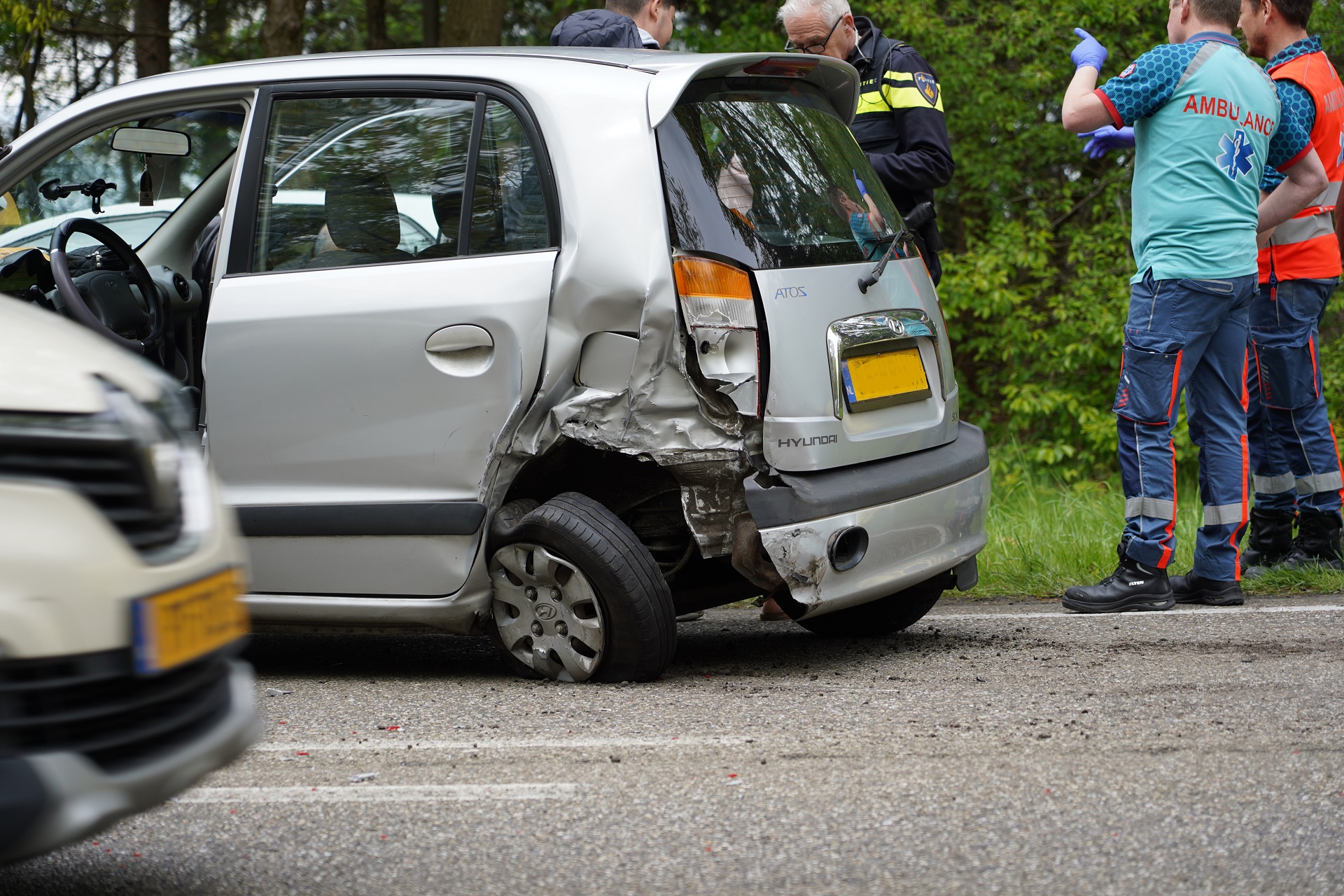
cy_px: 448
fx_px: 3920
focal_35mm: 105
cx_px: 672
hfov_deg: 19.5
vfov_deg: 13.0
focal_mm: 105
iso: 100
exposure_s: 1/200
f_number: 4.5
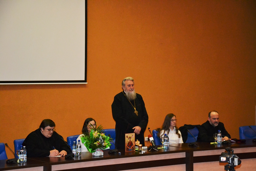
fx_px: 800
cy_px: 86
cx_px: 128
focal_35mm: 112
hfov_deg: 18.2
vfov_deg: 12.2
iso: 3200
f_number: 5.3
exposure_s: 1/60
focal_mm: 75
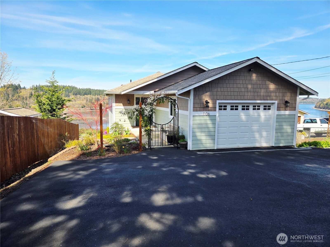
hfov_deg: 73.9
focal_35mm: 23
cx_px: 165
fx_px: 219
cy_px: 124
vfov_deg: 58.9
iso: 25
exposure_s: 1/1111
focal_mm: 5.4
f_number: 1.8
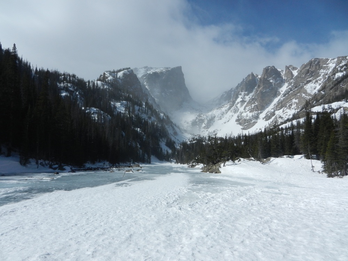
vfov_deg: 54.9
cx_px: 174
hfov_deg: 69.4
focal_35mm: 25
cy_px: 130
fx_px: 251
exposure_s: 1/1000
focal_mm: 4.5
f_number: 7
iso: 160
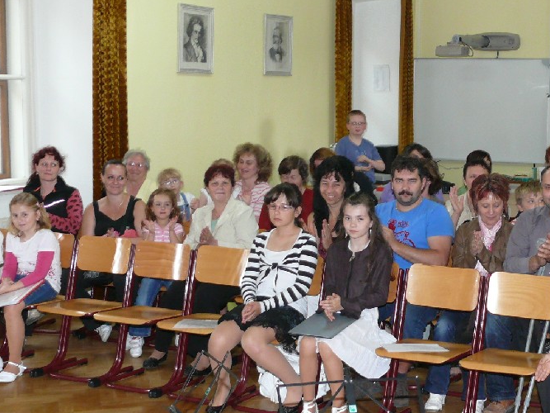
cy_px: 236
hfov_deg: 29.6
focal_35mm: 63
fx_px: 1001
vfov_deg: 23.3
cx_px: 485
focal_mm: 7.4
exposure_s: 1/30
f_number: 2.8
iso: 200
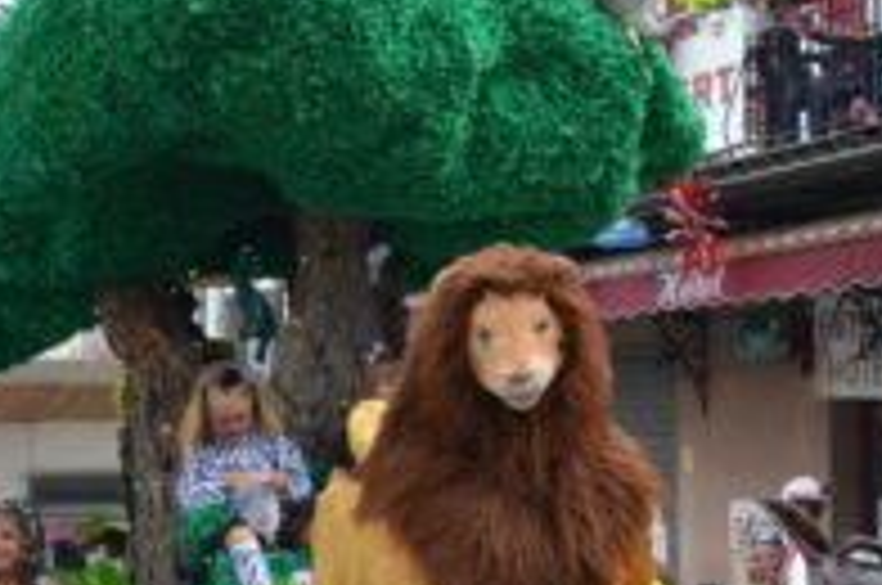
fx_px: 2348
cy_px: 364
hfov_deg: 21.3
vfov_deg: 14.2
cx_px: 459
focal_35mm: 96
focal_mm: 46
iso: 220
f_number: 5.6
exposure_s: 1/125
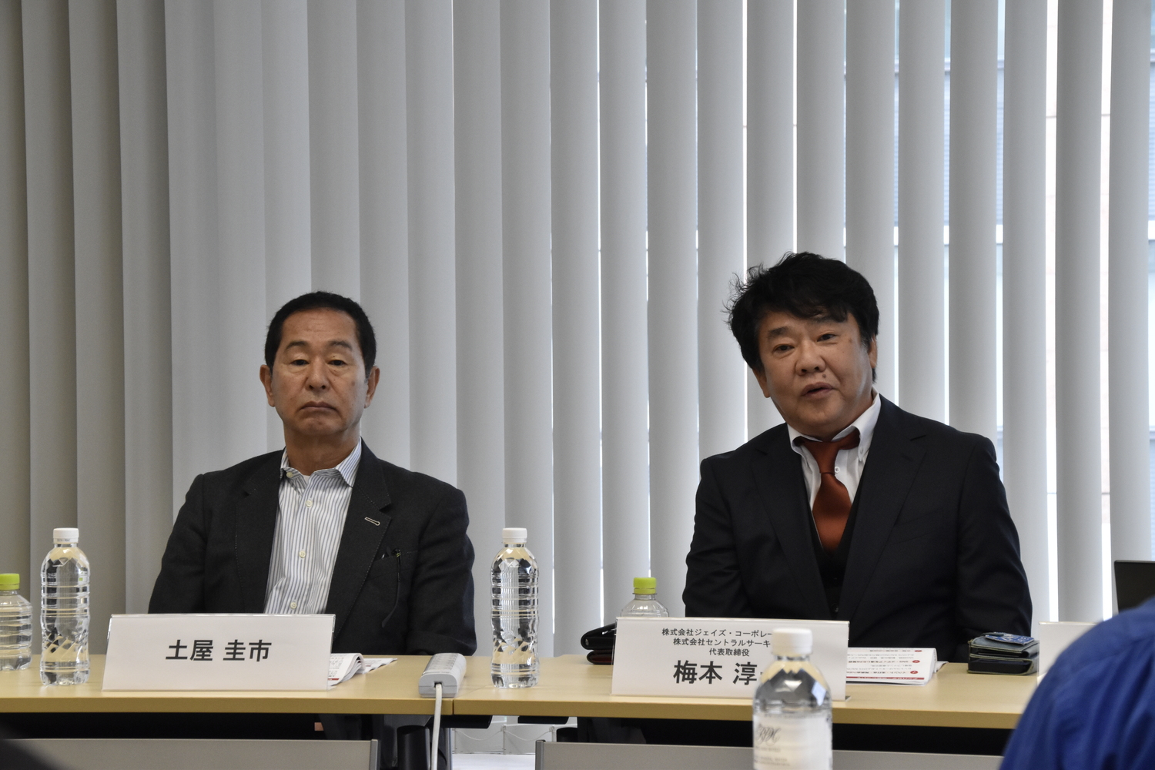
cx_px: 578
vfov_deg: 13.4
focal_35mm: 102
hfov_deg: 20.0
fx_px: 3272
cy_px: 385
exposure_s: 1/80
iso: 1600
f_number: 10
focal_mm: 68
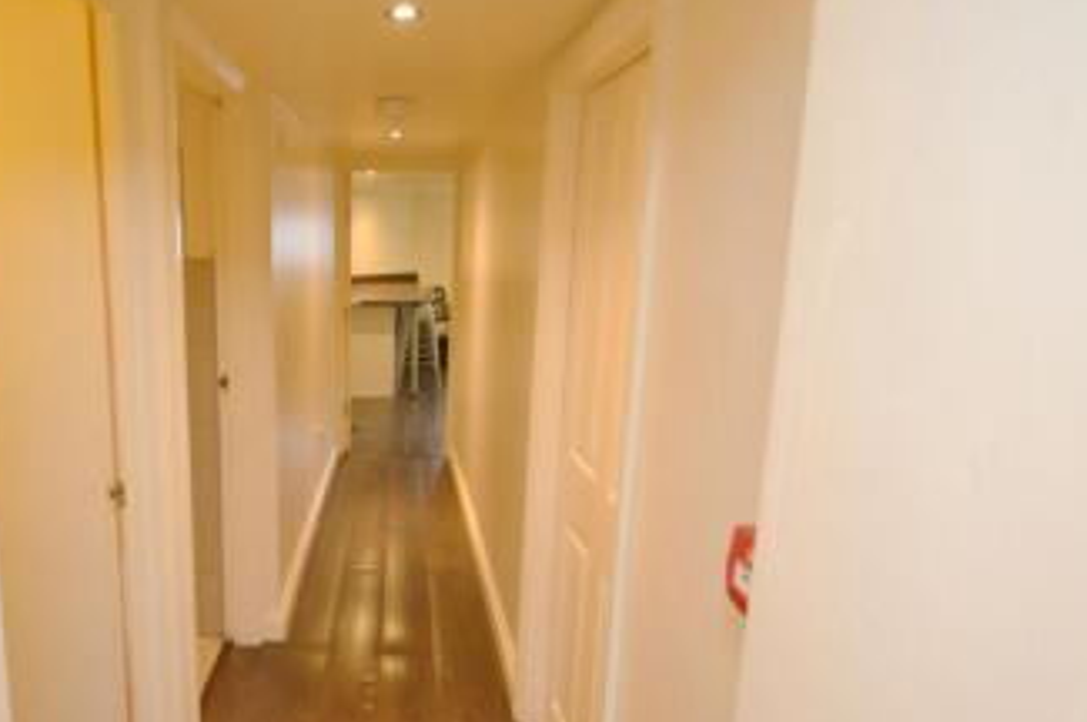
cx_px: 371
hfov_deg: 76.4
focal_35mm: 22
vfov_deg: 57.1
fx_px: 664
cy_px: 356
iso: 1000
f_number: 3.5
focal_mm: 10
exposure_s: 1/60
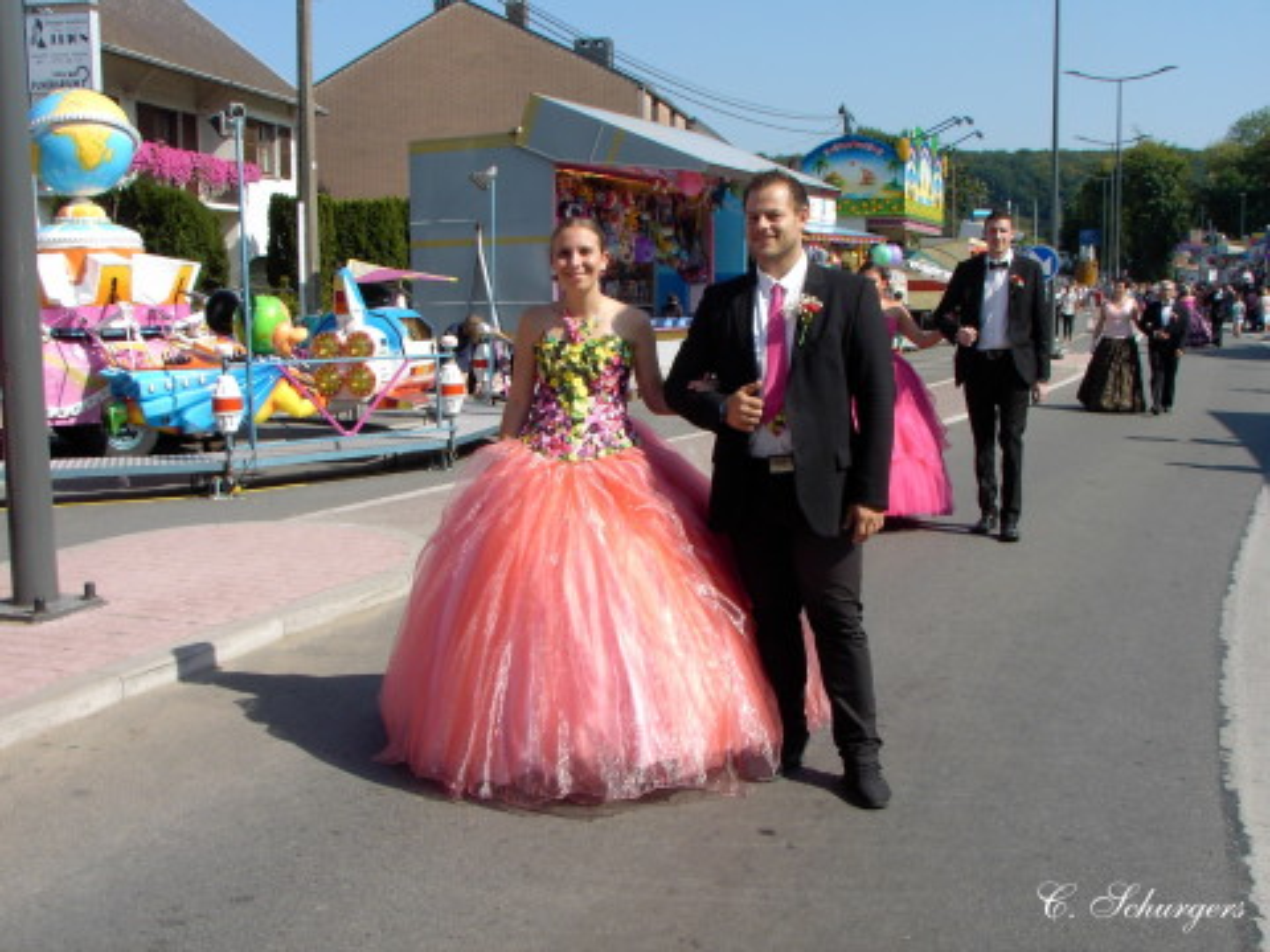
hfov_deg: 46.8
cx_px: 635
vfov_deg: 36.0
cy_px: 476
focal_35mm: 40
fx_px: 1468
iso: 70
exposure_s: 1/260
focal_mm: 6.2
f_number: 5.6
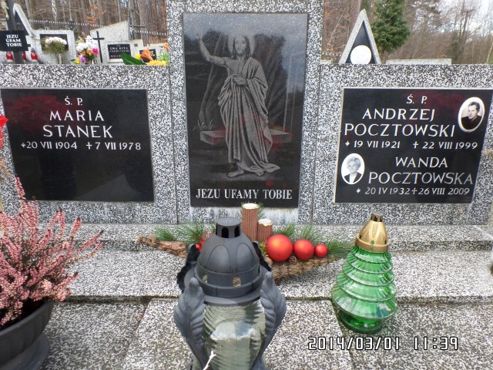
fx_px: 328
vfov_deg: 58.9
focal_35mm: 23
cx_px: 246
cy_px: 185
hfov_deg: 73.9
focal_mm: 4.1
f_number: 3.5
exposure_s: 1/90
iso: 100
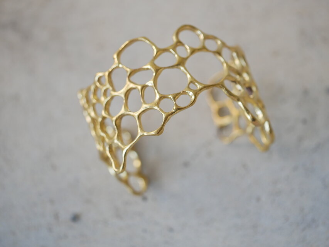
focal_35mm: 90
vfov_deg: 16.4
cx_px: 164
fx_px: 856
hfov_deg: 21.8
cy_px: 124
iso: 250
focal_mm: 45
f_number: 2.8
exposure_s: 1/100
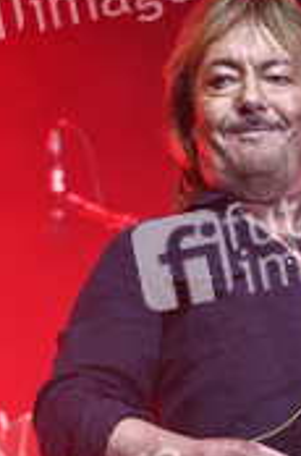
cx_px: 343
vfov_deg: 4.7
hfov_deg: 3.1
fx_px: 5526
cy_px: 380
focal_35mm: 438
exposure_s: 1/200
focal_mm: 190
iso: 2000
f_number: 5.6
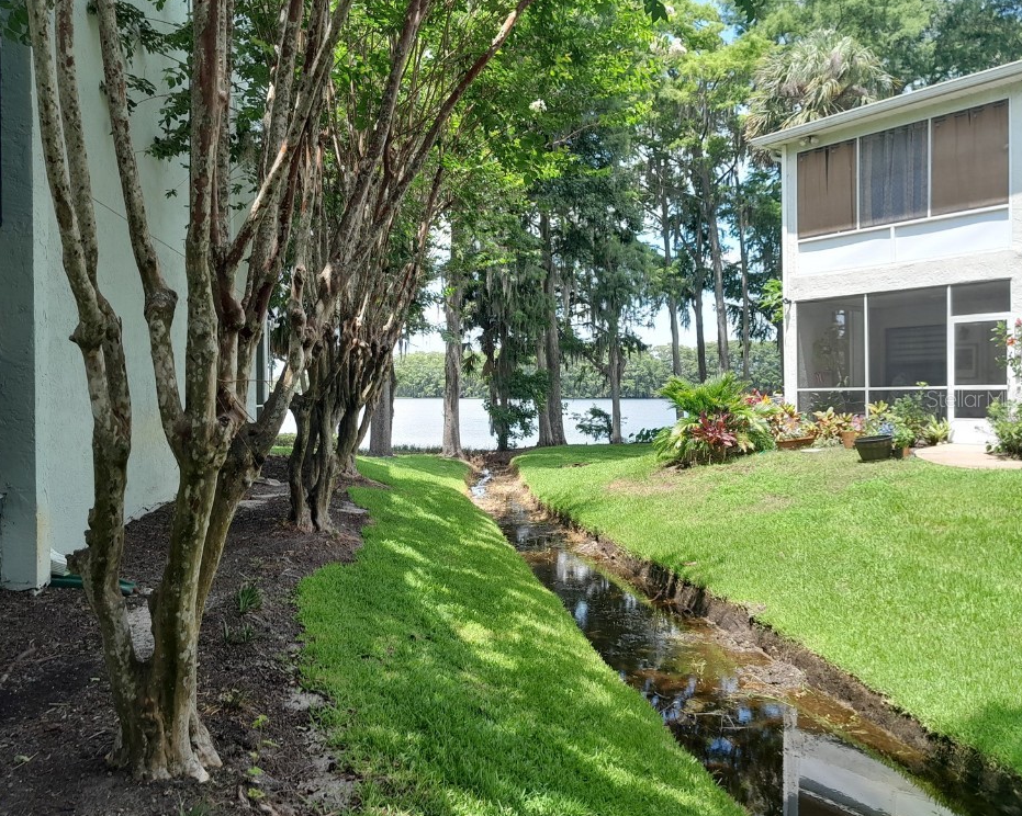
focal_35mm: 29
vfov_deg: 49.9
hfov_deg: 60.4
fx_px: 877
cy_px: 398
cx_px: 468
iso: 40
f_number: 1.8
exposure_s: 1/120
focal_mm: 4
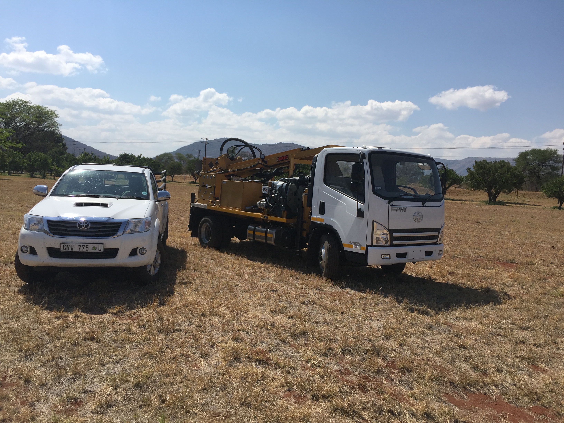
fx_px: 472
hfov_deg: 61.7
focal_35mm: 29
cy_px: 212
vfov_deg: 48.2
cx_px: 282
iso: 32
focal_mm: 4.15
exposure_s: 1/3597
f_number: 2.2
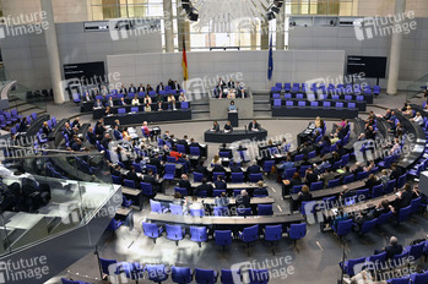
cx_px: 230
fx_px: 368
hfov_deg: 60.3
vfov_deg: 42.1
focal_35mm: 31
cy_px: 118
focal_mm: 24
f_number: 6.3
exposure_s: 1/320
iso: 6400
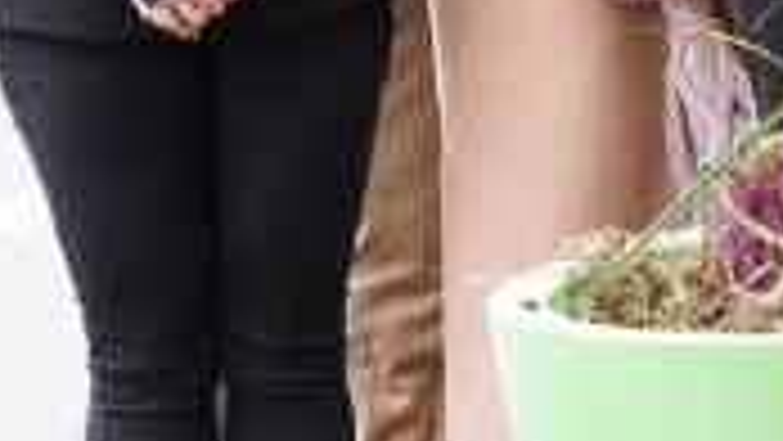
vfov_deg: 3.0
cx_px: 2758
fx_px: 8474
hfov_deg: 4.9
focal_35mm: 408
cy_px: -92
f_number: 4
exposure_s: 1/100
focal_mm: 52
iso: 320
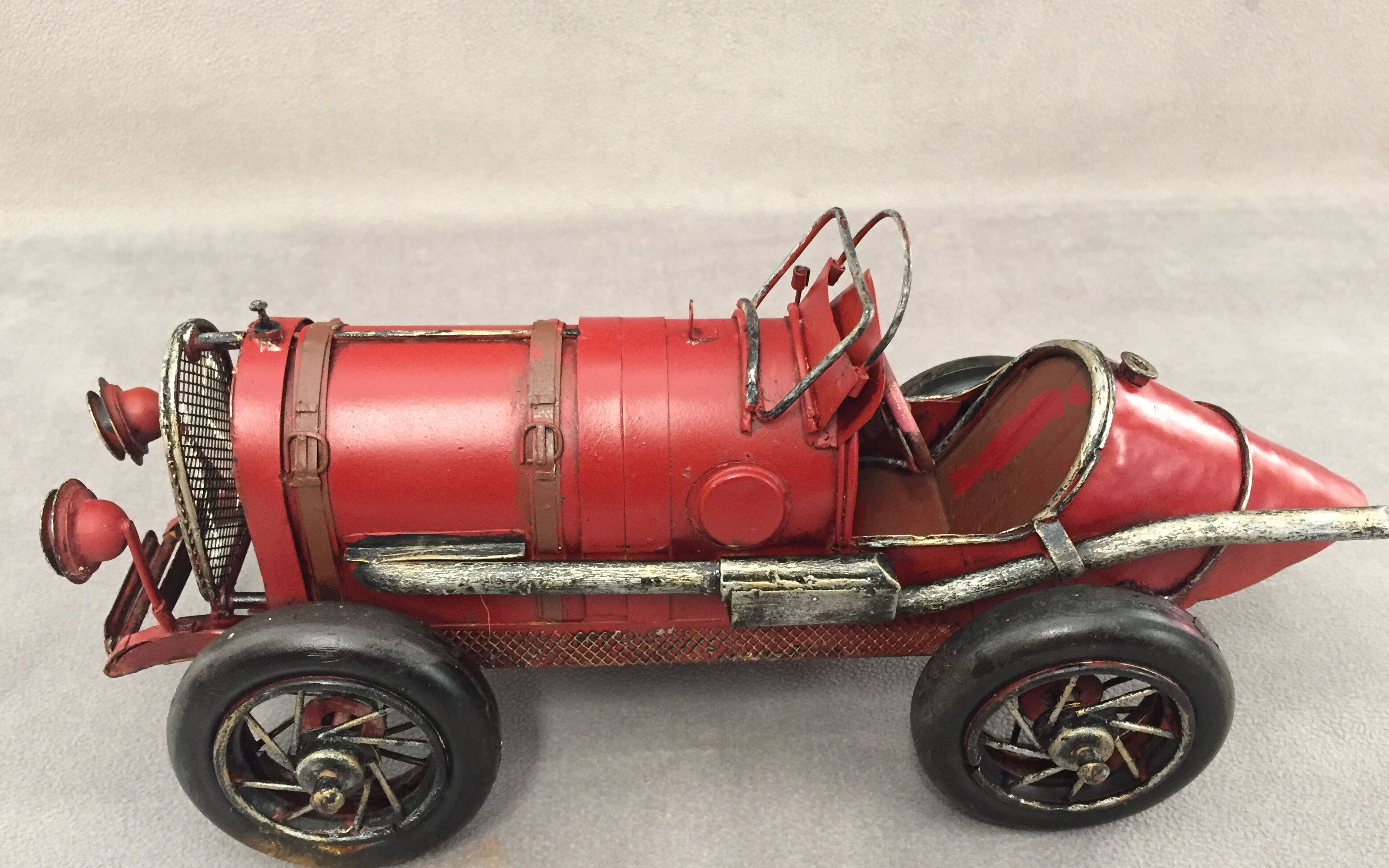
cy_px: 497
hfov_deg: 59.6
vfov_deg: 39.3
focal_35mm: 32
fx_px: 1211
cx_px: 711
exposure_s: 1/33
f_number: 2.2
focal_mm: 4.15
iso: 320
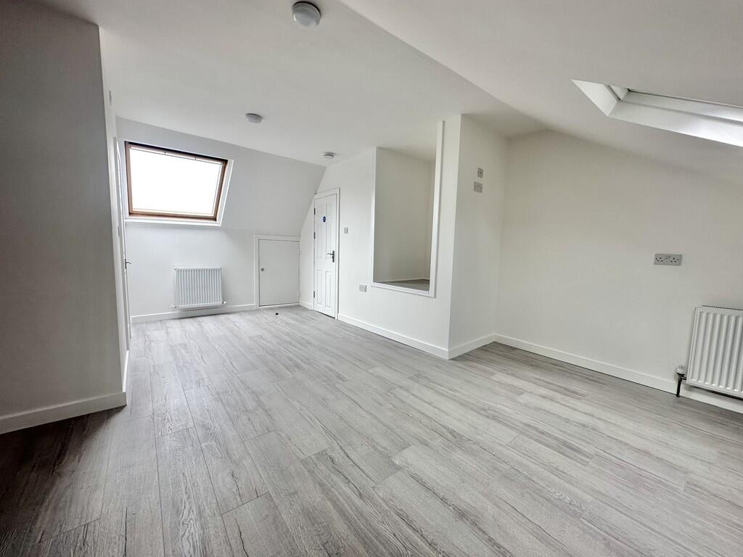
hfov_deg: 102.1
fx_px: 300
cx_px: 372
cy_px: 278
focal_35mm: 14
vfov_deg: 85.7
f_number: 2.2
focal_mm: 2.22
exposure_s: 1/99
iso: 50
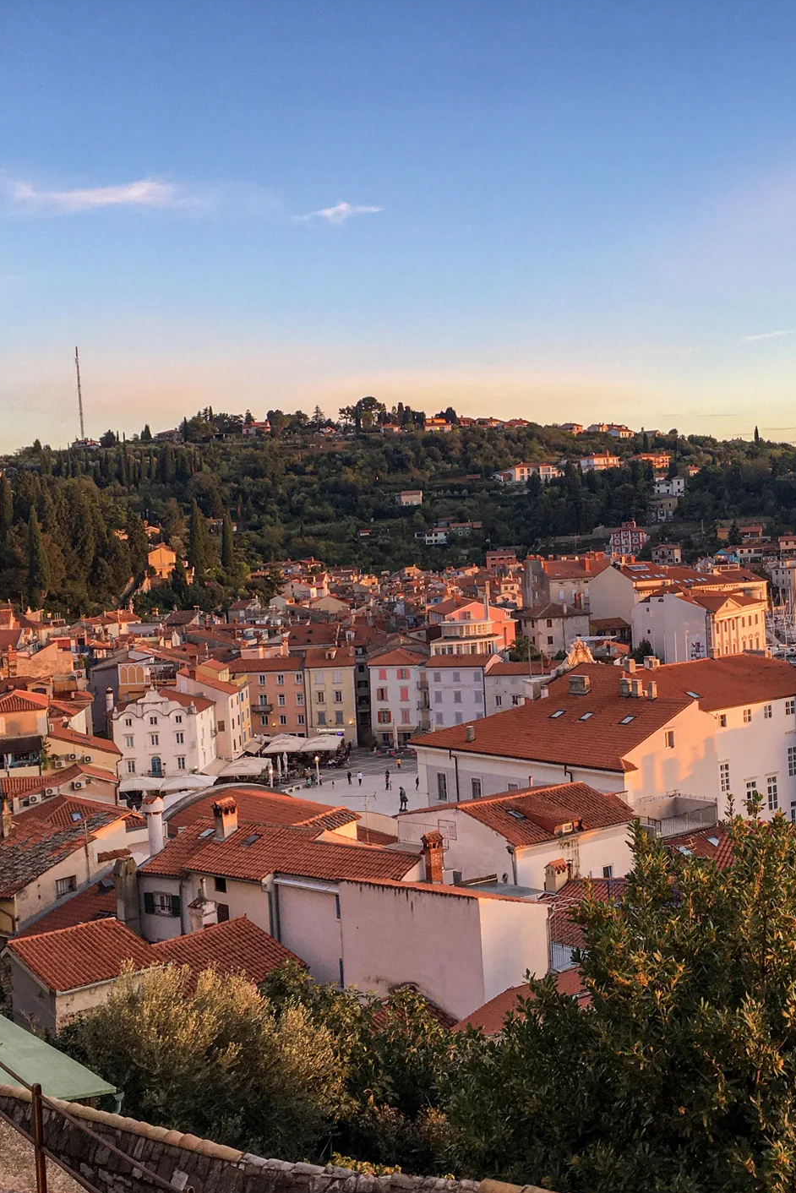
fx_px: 1359
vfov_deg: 47.4
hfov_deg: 32.5
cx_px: 487
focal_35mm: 41
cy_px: 596
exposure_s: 1/100
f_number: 2.2
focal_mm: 4.15
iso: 25
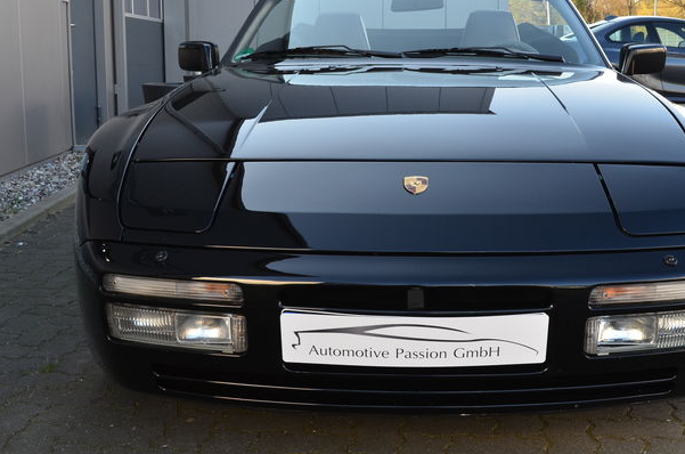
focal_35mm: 46
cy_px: 178
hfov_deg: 42.6
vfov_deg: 29.0
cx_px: 413
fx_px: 873
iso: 400
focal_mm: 24
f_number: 8
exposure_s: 1/80
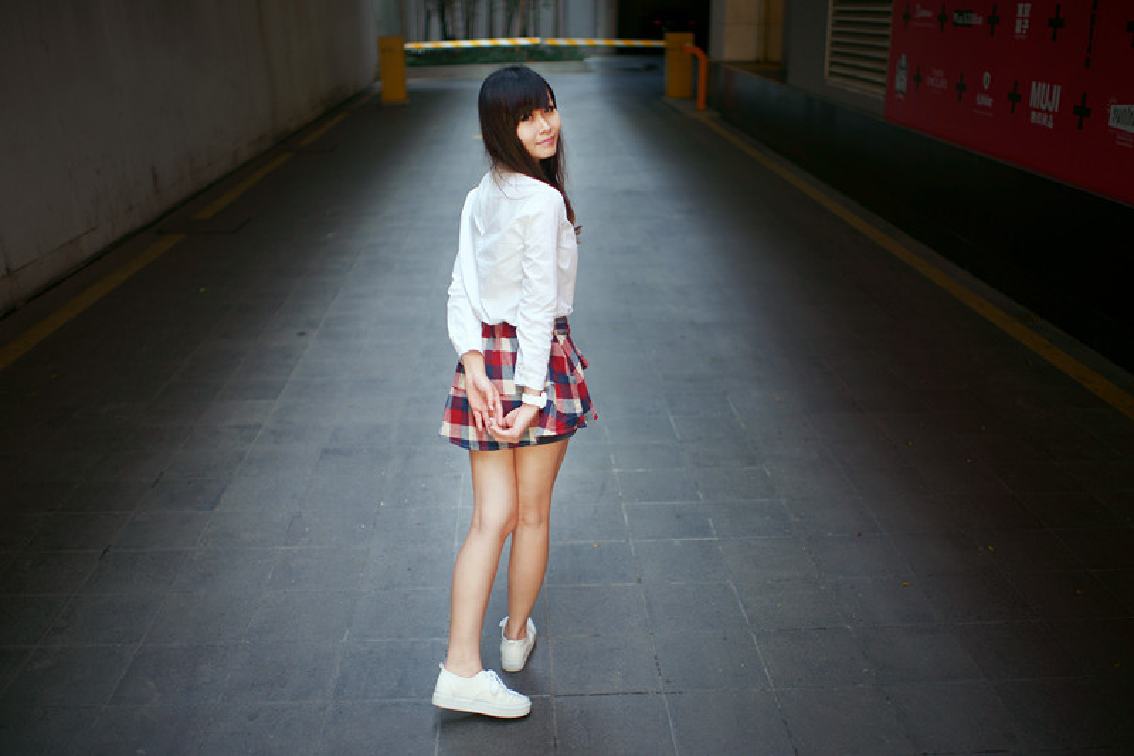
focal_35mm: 35
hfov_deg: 54.4
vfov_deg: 37.8
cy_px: 378
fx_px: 1102
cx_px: 567
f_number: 1.4
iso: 100
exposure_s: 1/160
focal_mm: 35
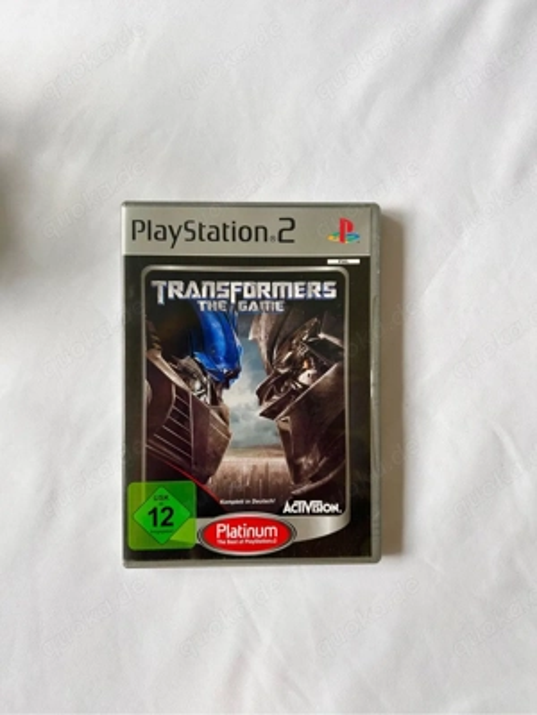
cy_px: 358
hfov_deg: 53.1
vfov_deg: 67.3
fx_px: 538
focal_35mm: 26
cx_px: 268
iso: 80
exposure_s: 1/121
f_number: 1.5
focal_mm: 5.7
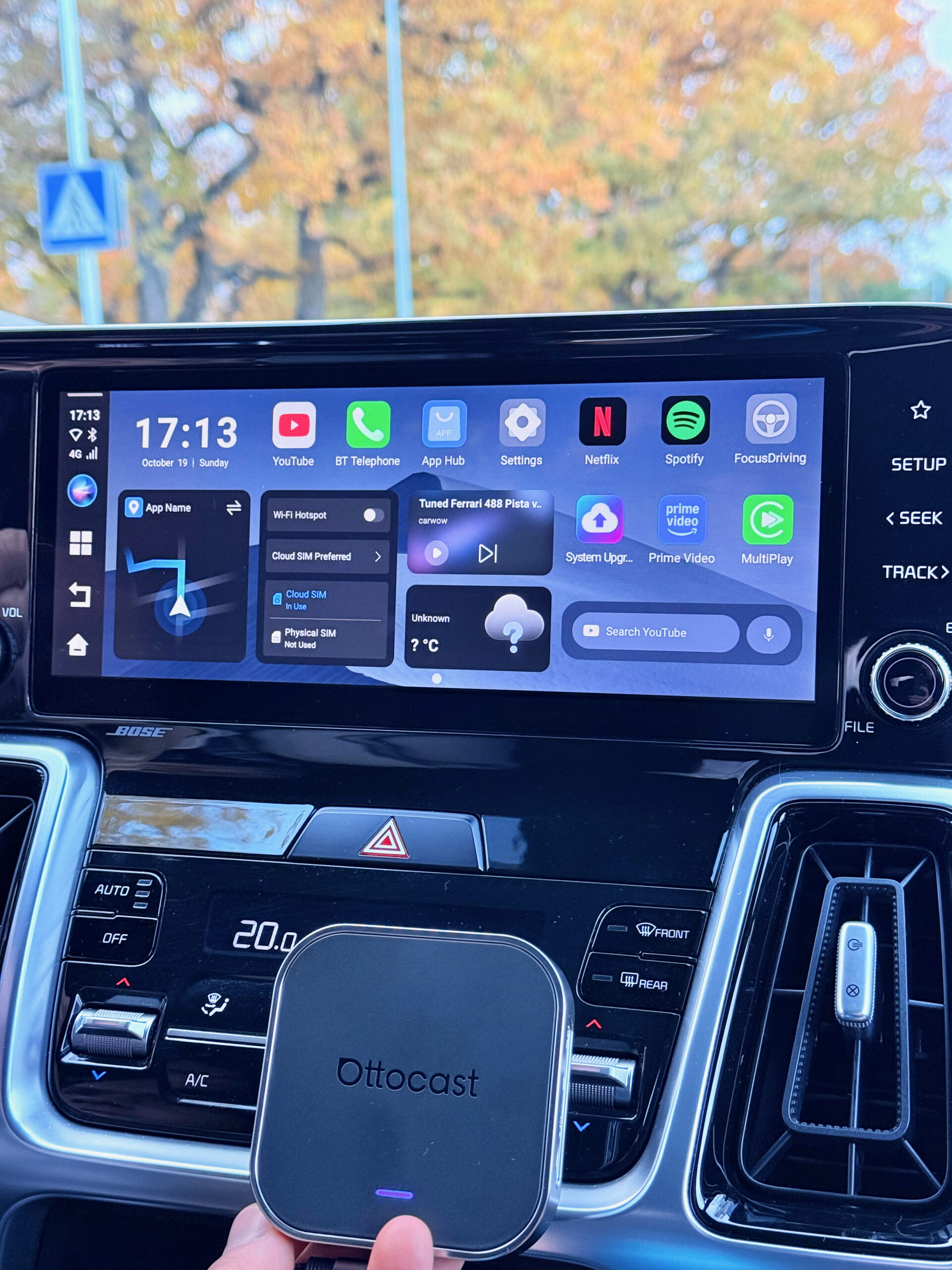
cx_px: 476
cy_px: 635
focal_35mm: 48
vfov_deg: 39.7
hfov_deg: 30.3
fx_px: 1760
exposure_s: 1/60
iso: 200
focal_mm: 6.76
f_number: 1.78
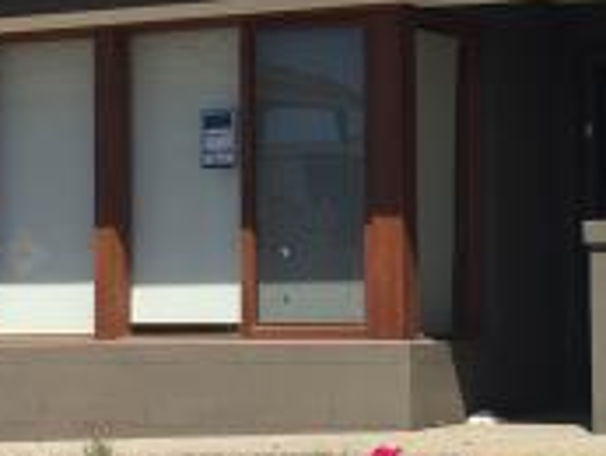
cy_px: 126
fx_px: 2347
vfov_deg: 11.1
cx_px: 424
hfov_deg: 14.7
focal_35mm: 134
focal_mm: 4.15
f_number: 2.2
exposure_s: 1/2475
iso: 32
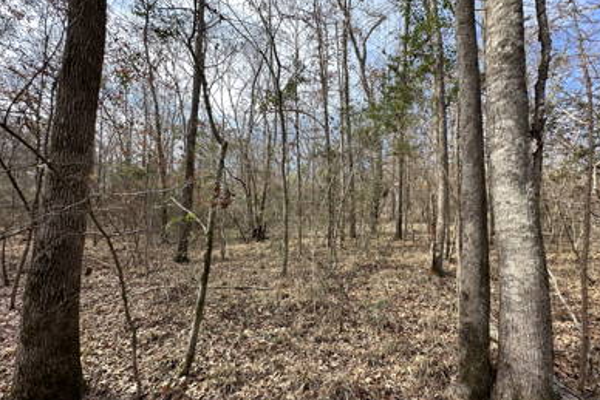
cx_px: 308
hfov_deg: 100.3
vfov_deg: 77.1
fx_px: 250
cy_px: 222
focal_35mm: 15
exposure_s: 1/242
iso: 40
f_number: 2.2
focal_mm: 2.22
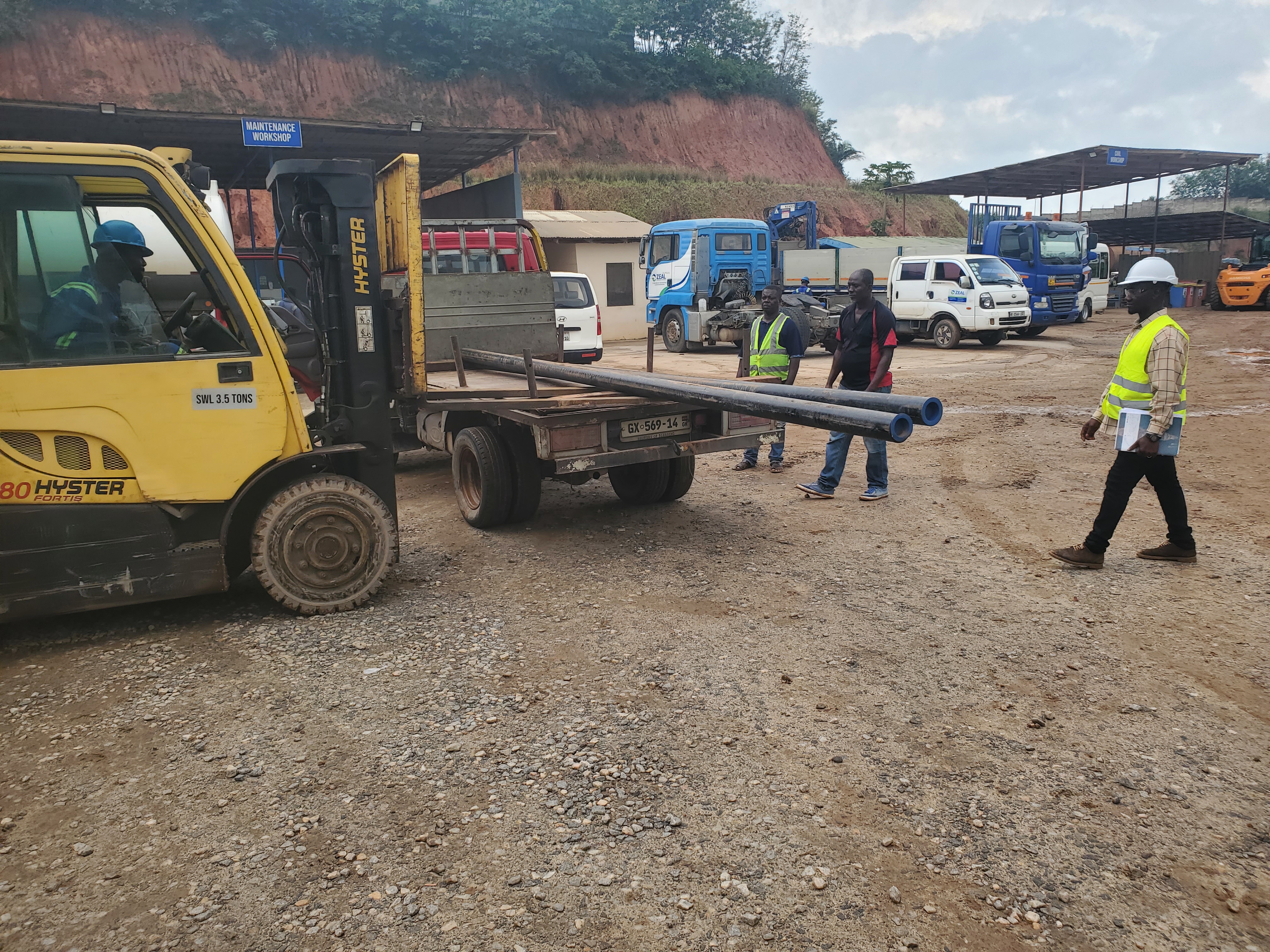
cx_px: 635
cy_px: 476
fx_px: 954
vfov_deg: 53.1
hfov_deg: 67.3
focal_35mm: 26
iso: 50
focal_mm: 4.3
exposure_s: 1/229
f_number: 2.4
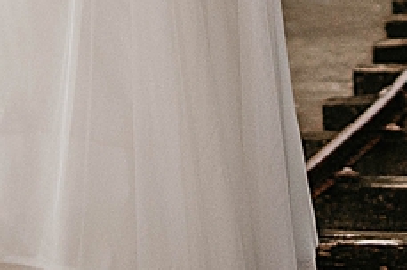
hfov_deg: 8.4
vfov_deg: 5.5
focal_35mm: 245
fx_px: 2766
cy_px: -193
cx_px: 199
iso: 1000
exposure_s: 1/200
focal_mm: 35
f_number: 1.4
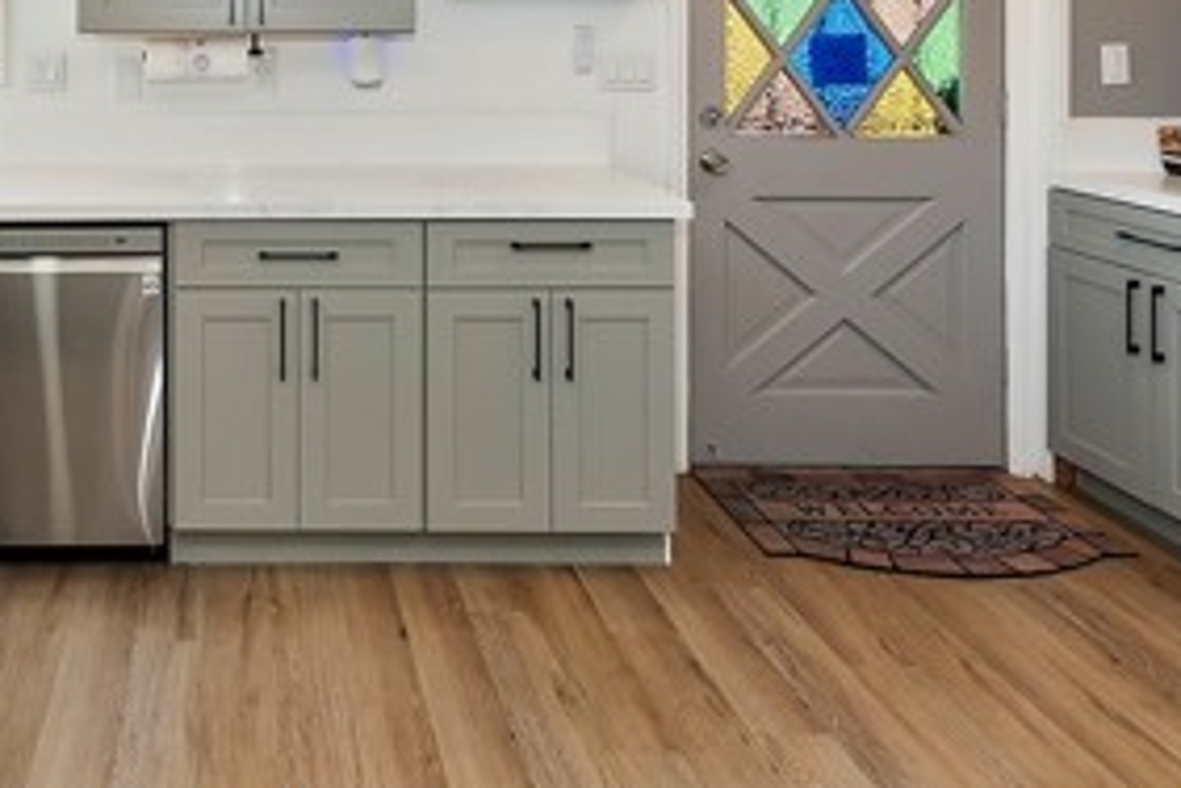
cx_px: 239
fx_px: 1115
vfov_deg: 35.3
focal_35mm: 34
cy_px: 2
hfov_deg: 52.3
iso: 360
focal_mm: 10
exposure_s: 1/30
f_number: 8
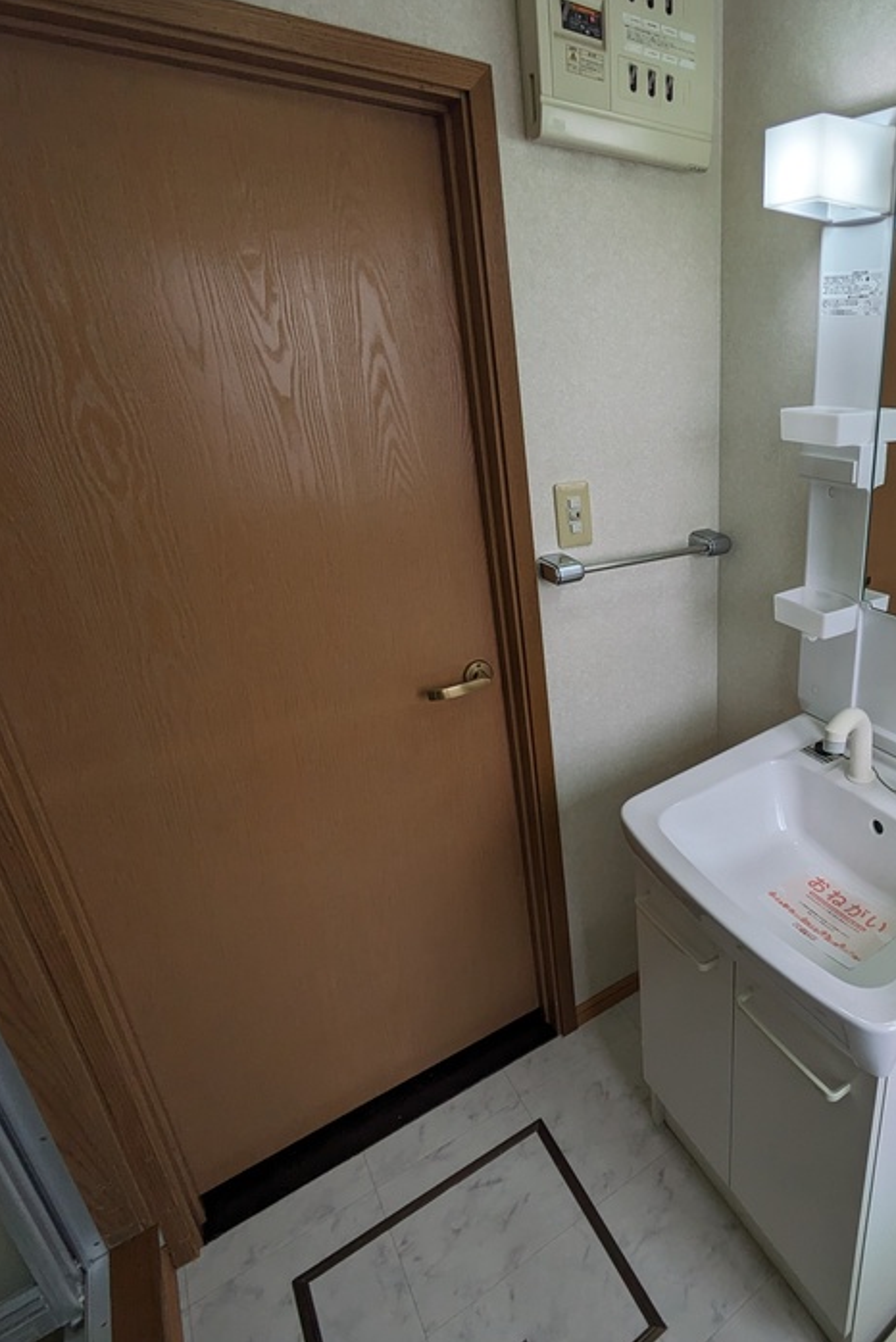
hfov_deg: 57.1
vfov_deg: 83.9
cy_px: 654
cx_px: 726
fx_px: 746
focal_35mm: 20
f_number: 2.2
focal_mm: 1.83
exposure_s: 1/206
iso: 50
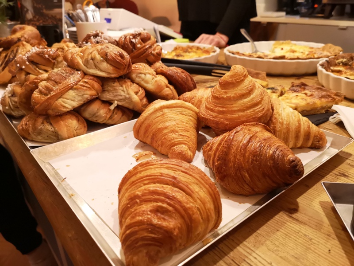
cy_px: 133
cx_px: 177
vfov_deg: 51.4
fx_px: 276
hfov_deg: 65.3
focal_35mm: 27
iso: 640
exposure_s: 1/120
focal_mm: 3.95
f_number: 1.8
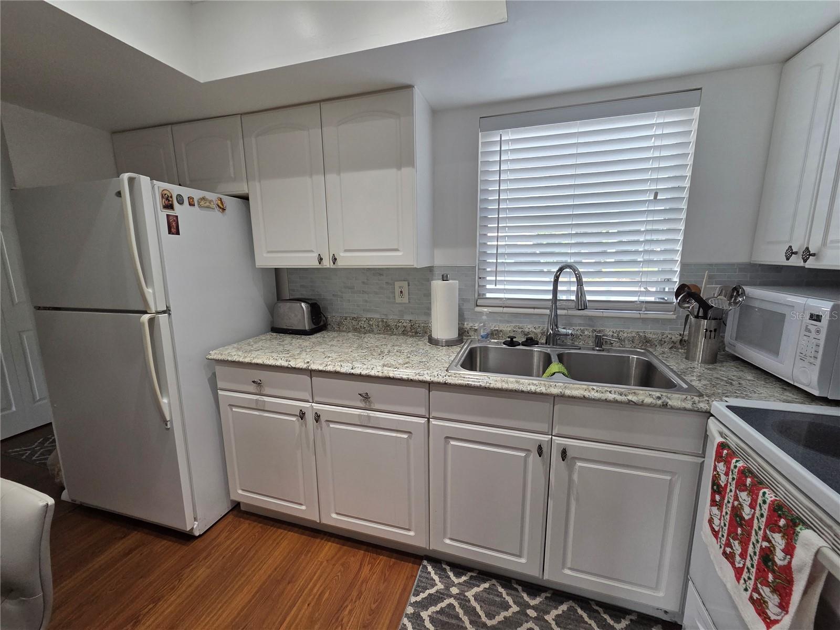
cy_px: 315
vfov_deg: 89.9
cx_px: 420
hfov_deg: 106.2
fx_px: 315
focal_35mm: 13
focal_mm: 2.2
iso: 200
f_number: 2.2
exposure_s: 1/120
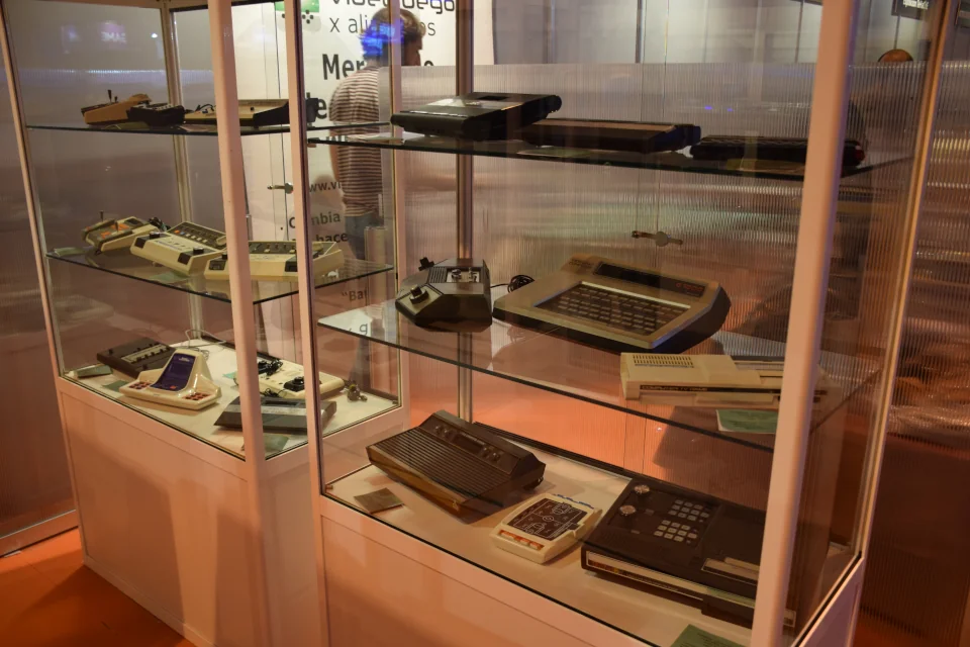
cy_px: 324
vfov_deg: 43.6
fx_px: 808
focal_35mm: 30
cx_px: 485
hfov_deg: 61.9
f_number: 3.5
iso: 1000
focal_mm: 20
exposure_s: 1/60
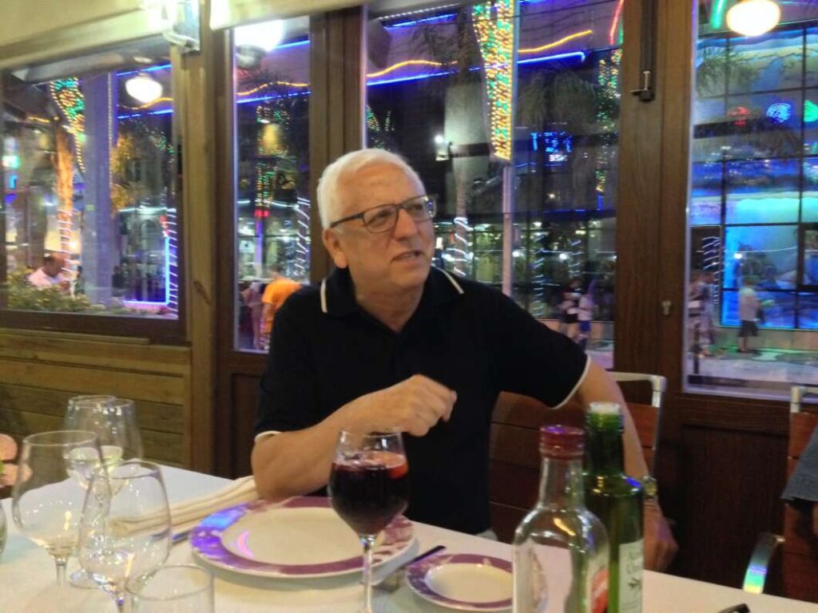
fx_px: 780
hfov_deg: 55.4
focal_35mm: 33
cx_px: 409
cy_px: 306
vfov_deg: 42.9
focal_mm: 4.12
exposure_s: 1/15
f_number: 2.4
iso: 800
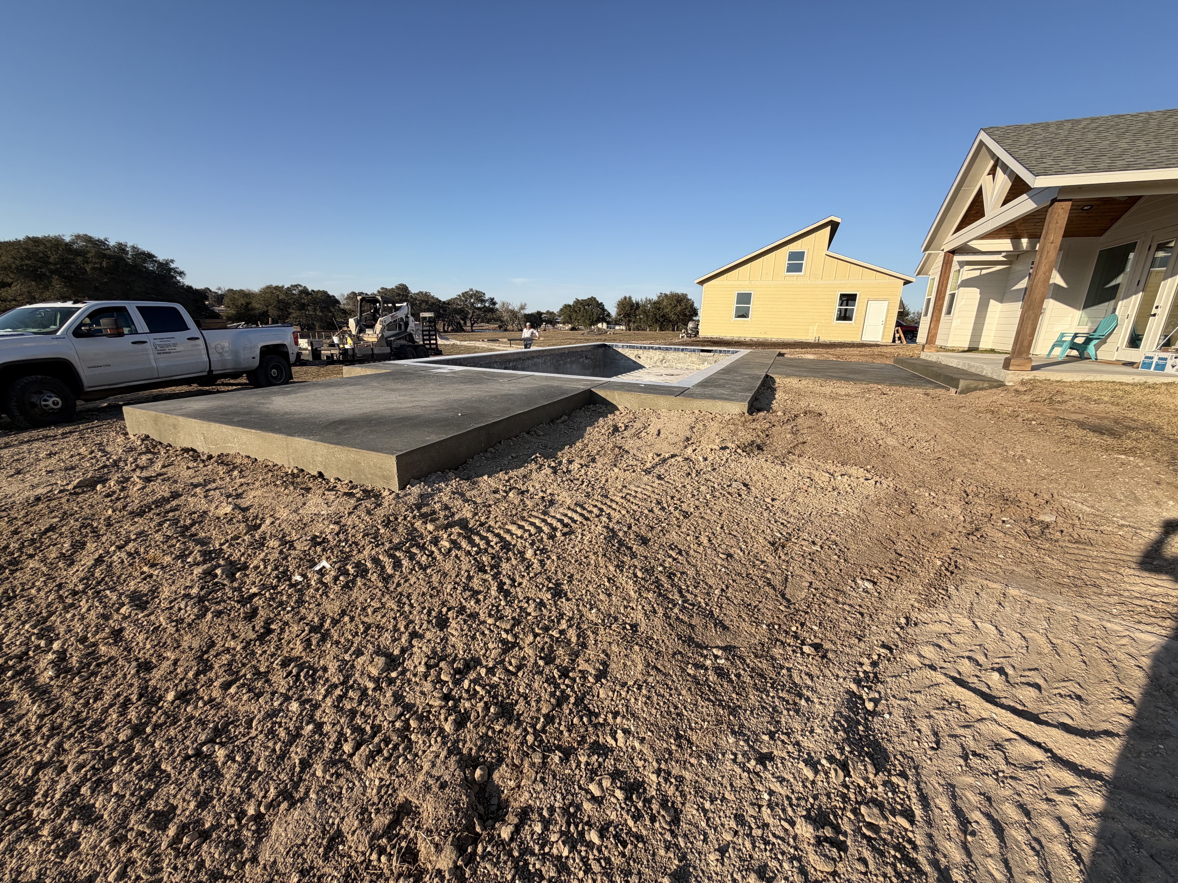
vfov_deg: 85.7
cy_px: 442
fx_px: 476
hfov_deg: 102.1
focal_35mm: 14
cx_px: 589
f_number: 2.2
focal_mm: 2.22
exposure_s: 1/770
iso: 25
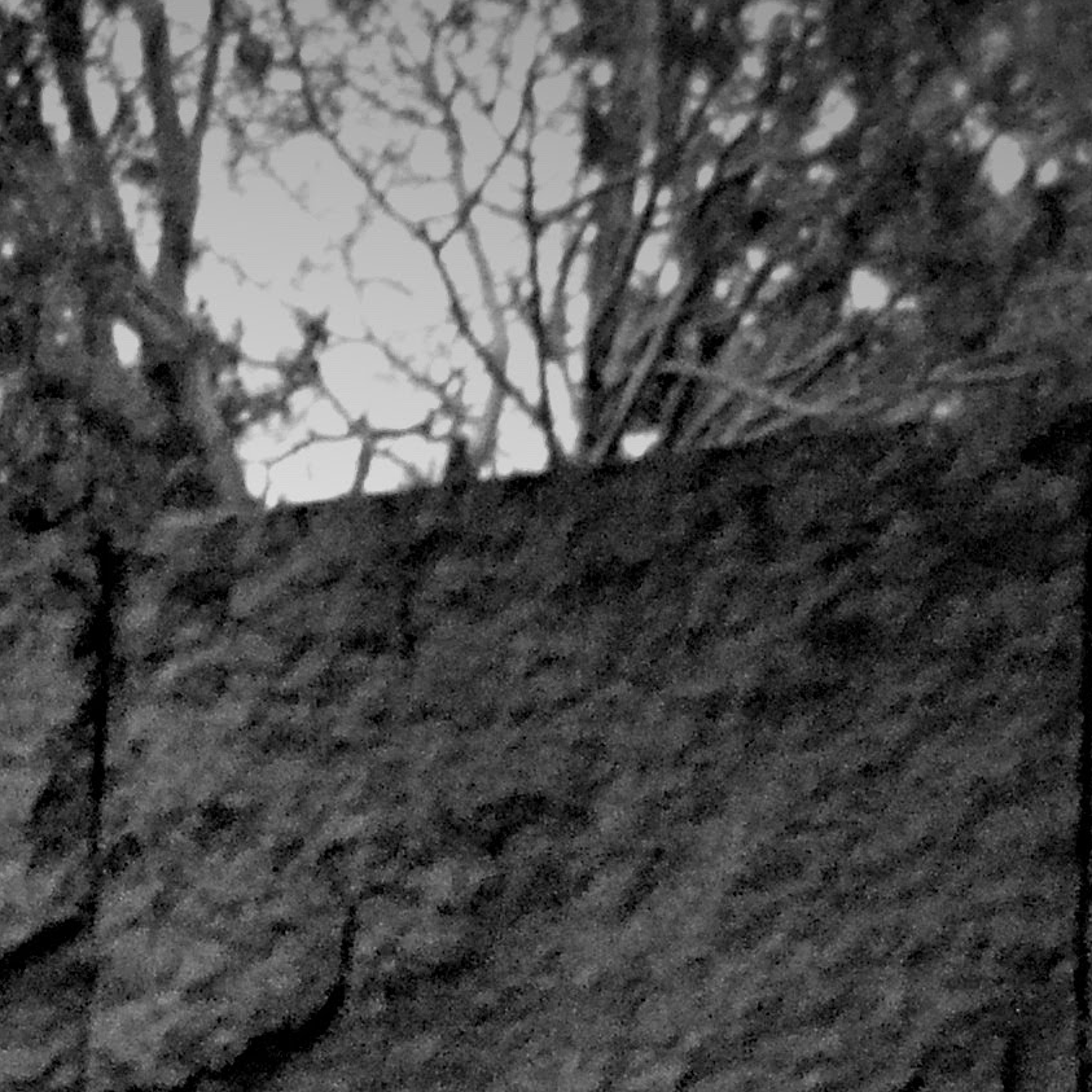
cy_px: 1994
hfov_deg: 6.9
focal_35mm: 253
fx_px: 9030
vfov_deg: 6.7
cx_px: -157
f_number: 5.6
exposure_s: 1/3200
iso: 5000
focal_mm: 34
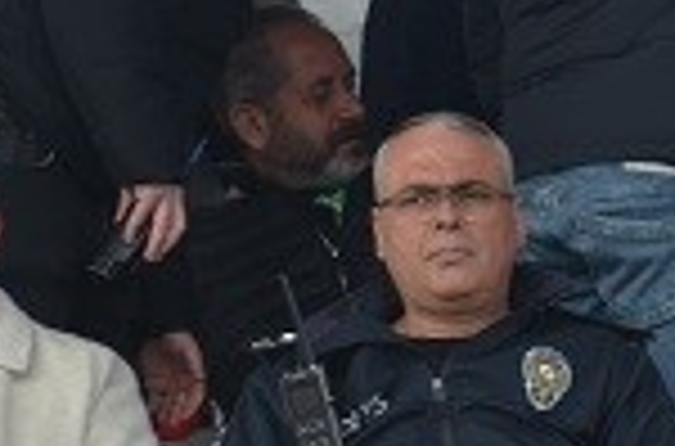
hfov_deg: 3.6
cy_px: 469
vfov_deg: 2.4
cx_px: 1199
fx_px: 10542
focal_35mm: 564
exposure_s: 1/250
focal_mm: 80
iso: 160
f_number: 8
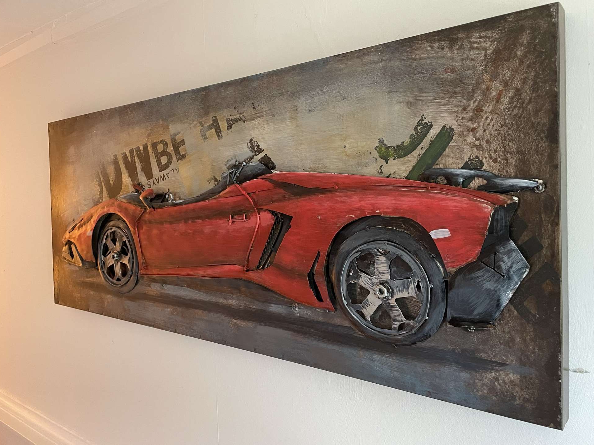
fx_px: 463
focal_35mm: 27
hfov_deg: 65.3
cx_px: 300
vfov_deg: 51.3
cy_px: 214
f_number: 1.6
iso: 500
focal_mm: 4.2
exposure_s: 1/59
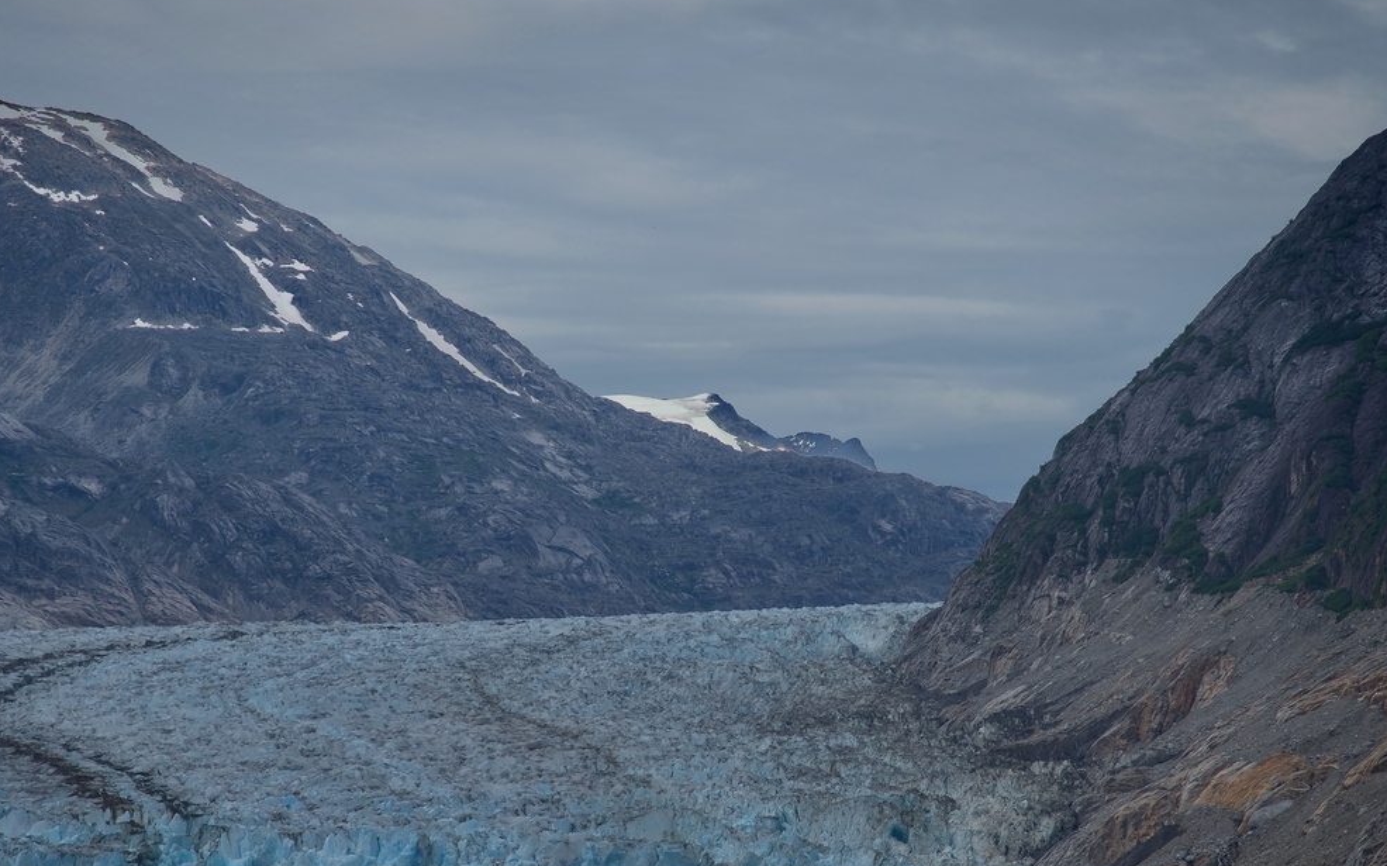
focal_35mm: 159
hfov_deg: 13.2
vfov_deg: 8.2
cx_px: 648
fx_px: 6009
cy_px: 558
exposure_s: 1/250
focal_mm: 120
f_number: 7.1
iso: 100
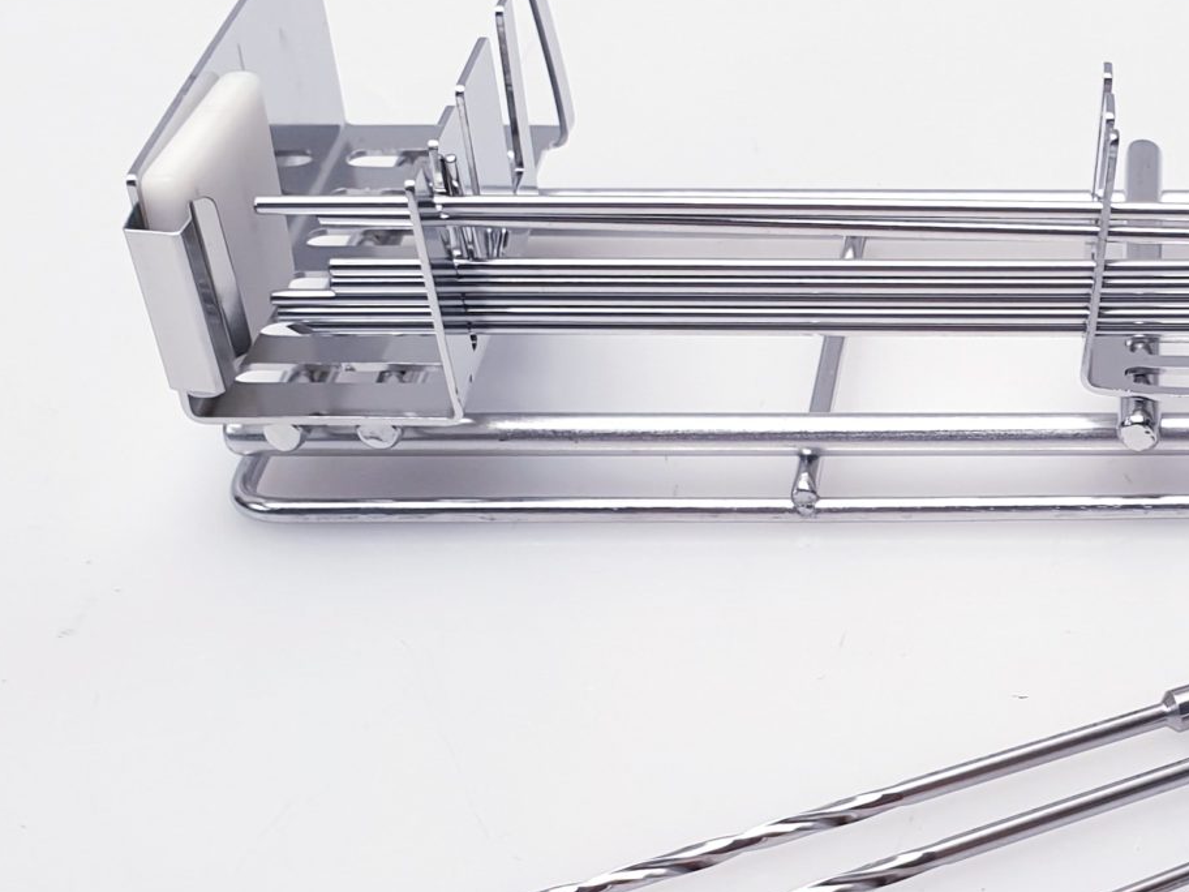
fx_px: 2507
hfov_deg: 25.5
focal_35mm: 73
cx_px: 1154
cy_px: 648
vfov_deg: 20.0
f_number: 2.4
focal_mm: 4.3
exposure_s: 1/50
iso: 64
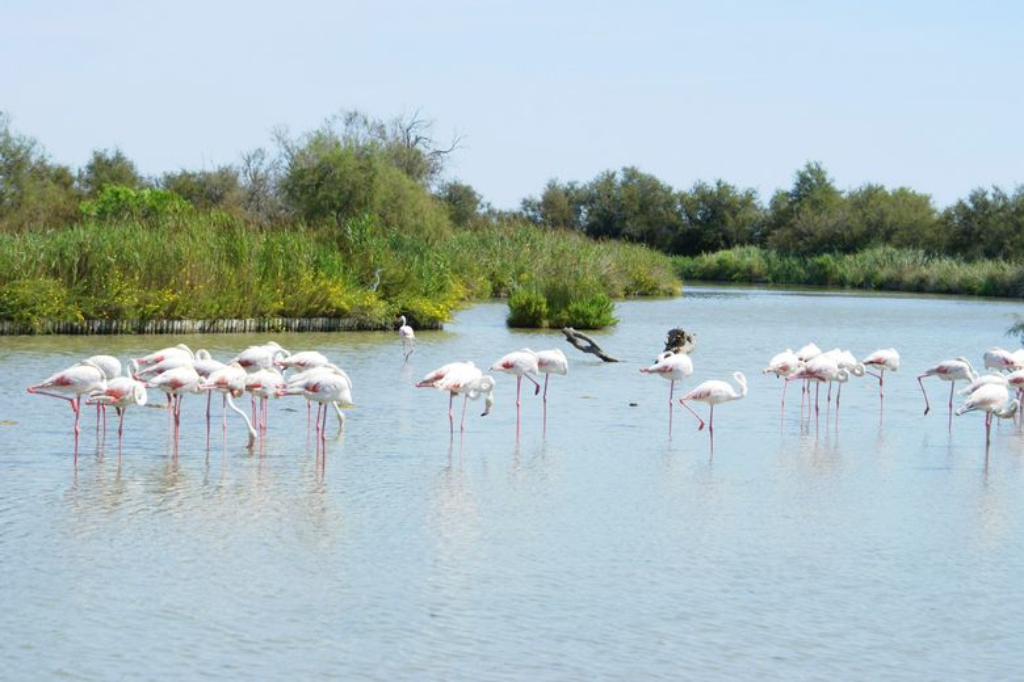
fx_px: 2986
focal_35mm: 105
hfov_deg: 19.5
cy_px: 341
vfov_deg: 13.0
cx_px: 512
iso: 100
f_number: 9
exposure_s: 1/250
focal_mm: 70
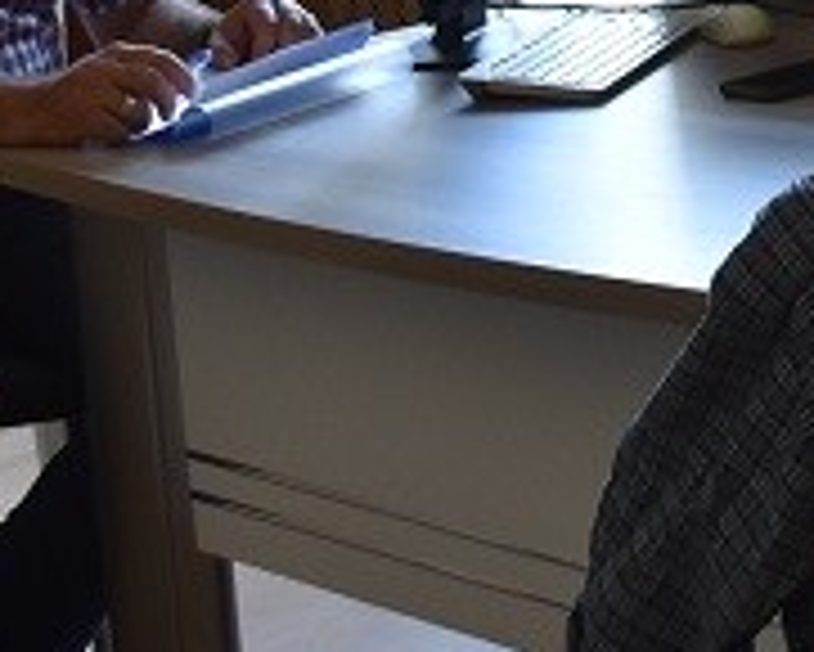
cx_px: 1097
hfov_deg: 13.2
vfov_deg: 10.8
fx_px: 3375
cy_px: -153
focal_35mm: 140
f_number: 4
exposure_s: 1/60
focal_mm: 20
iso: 1000
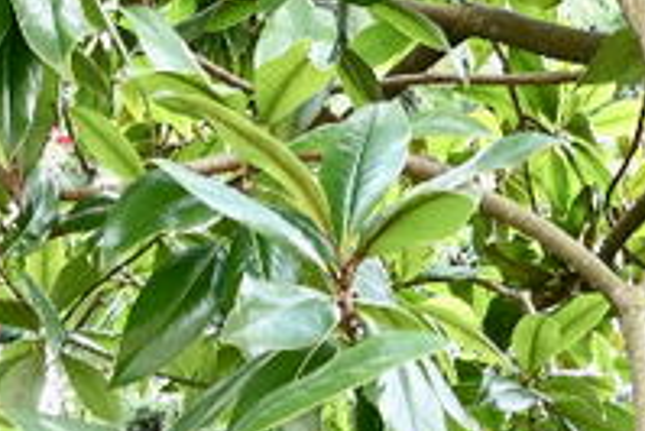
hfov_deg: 21.0
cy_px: 1290
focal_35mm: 95
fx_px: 1703
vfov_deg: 10.4
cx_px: 66
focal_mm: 14
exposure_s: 1/125
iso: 640
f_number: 4
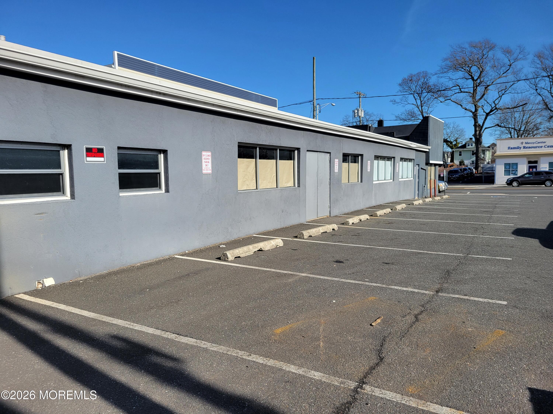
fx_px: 415
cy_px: 207
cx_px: 276
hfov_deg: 67.3
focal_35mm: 26
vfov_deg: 53.1
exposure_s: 1/2077
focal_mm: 5.4
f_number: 1.8
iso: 40
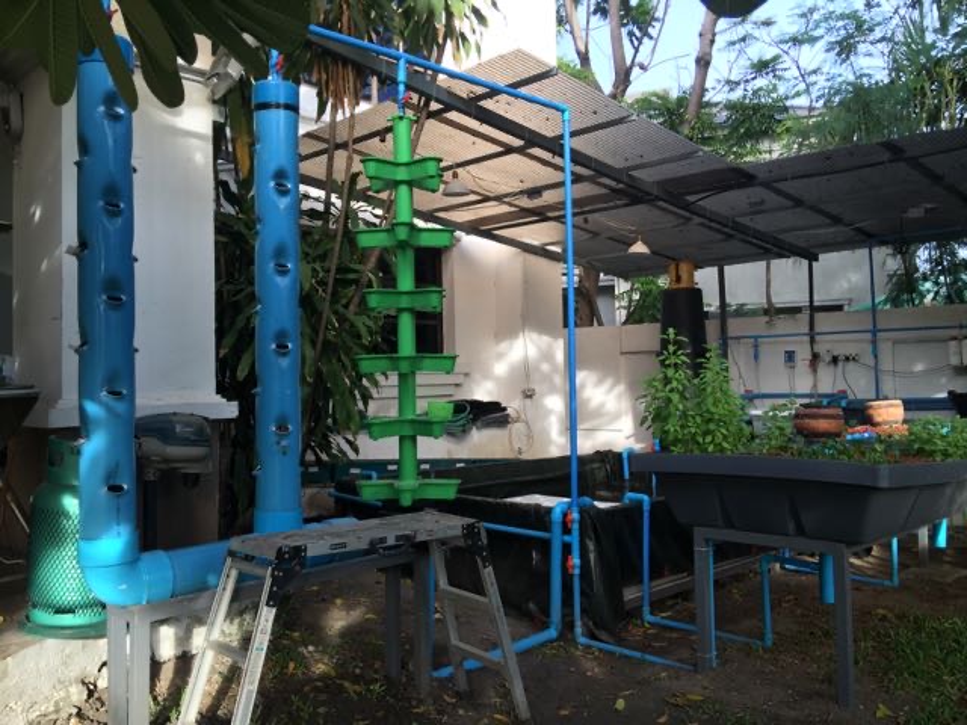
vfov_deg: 48.2
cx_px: 484
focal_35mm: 29
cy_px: 362
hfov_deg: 61.7
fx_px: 810
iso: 32
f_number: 2.2
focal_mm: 4.15
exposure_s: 1/117
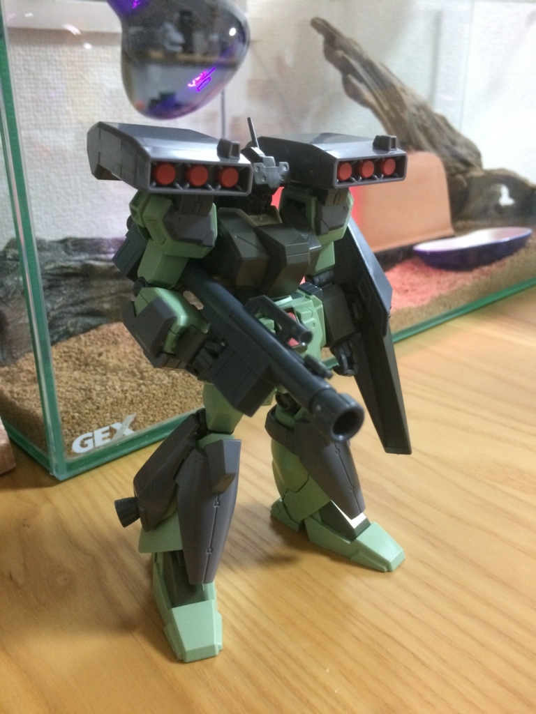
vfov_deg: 61.7
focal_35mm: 29
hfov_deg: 48.2
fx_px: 599
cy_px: 357
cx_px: 268
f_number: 2.2
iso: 250
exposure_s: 1/15
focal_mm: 4.15
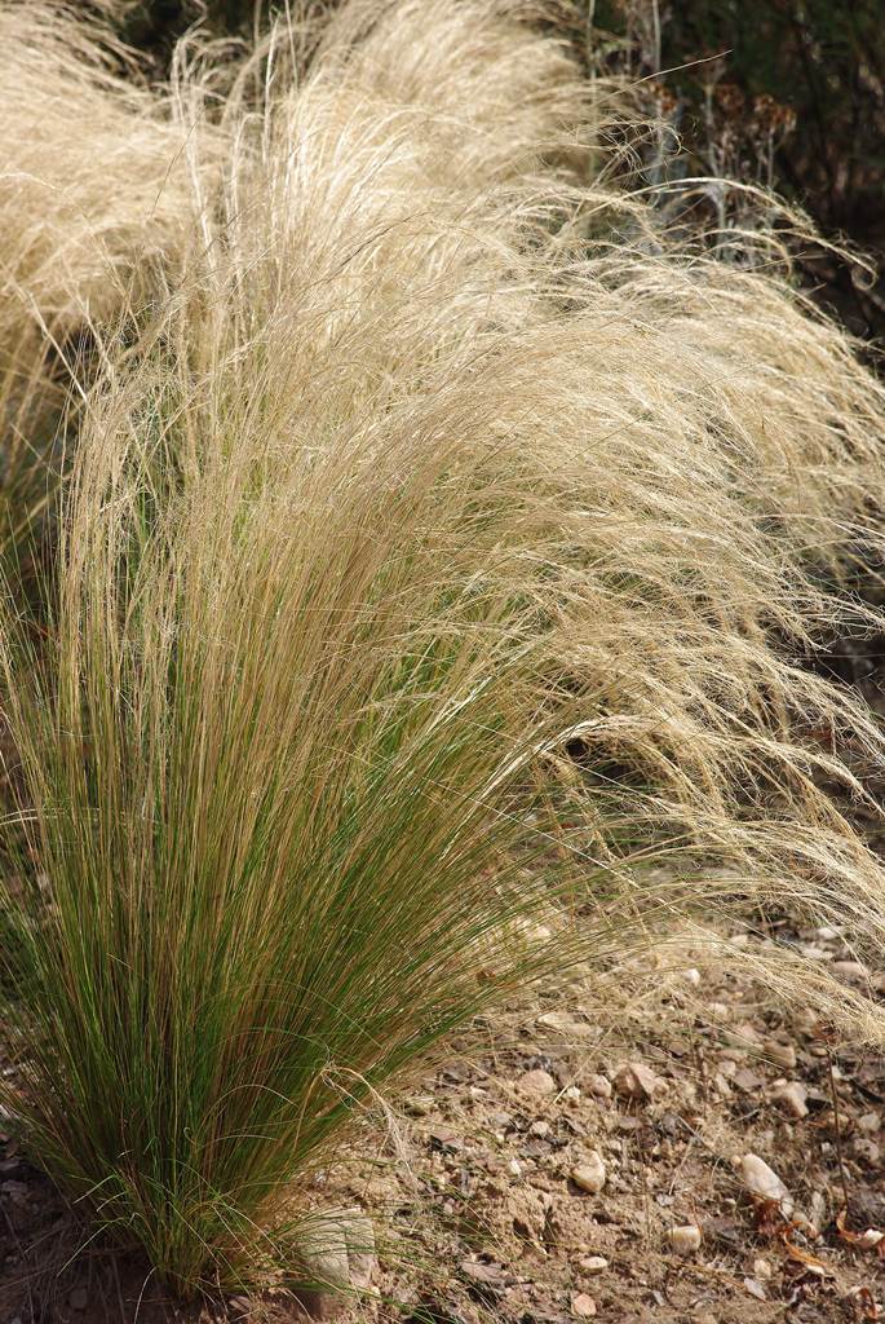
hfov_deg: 13.1
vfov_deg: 19.4
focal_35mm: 105
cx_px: 442
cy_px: 662
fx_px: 3862
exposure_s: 1/400
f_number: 7.1
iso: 200
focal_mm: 70
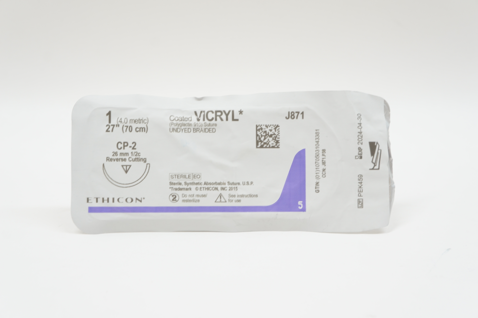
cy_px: 159
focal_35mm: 50
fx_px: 657
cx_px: 239
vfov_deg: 27.2
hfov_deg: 40.0
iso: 400
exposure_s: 1/40
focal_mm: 33
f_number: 7.1
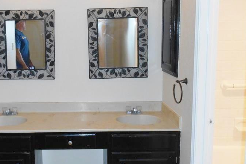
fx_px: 280
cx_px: 73
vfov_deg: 32.5
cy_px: 63
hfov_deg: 46.3
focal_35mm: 41
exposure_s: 1/25
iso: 220
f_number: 3.4
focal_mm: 4.7
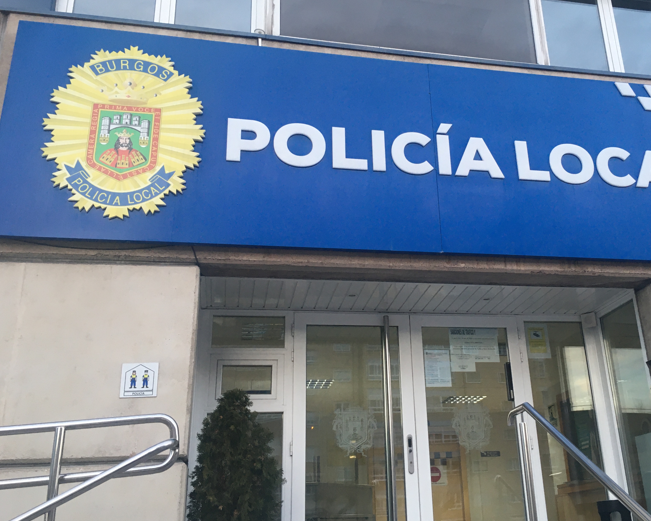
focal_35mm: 37
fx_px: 713
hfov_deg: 48.6
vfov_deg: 40.1
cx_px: 410
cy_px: 240
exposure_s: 1/33
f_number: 2.2
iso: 80
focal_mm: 4.15
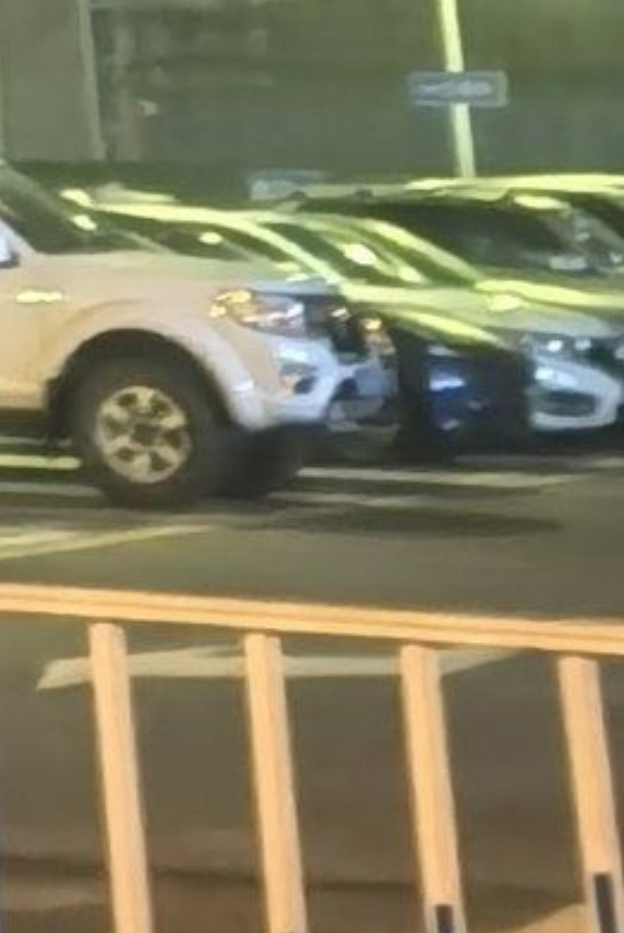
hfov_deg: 6.2
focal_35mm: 197
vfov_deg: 9.0
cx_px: -1462
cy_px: -1613
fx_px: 5113
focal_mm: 5.54
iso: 2500
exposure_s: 1/16.7
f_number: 1.8
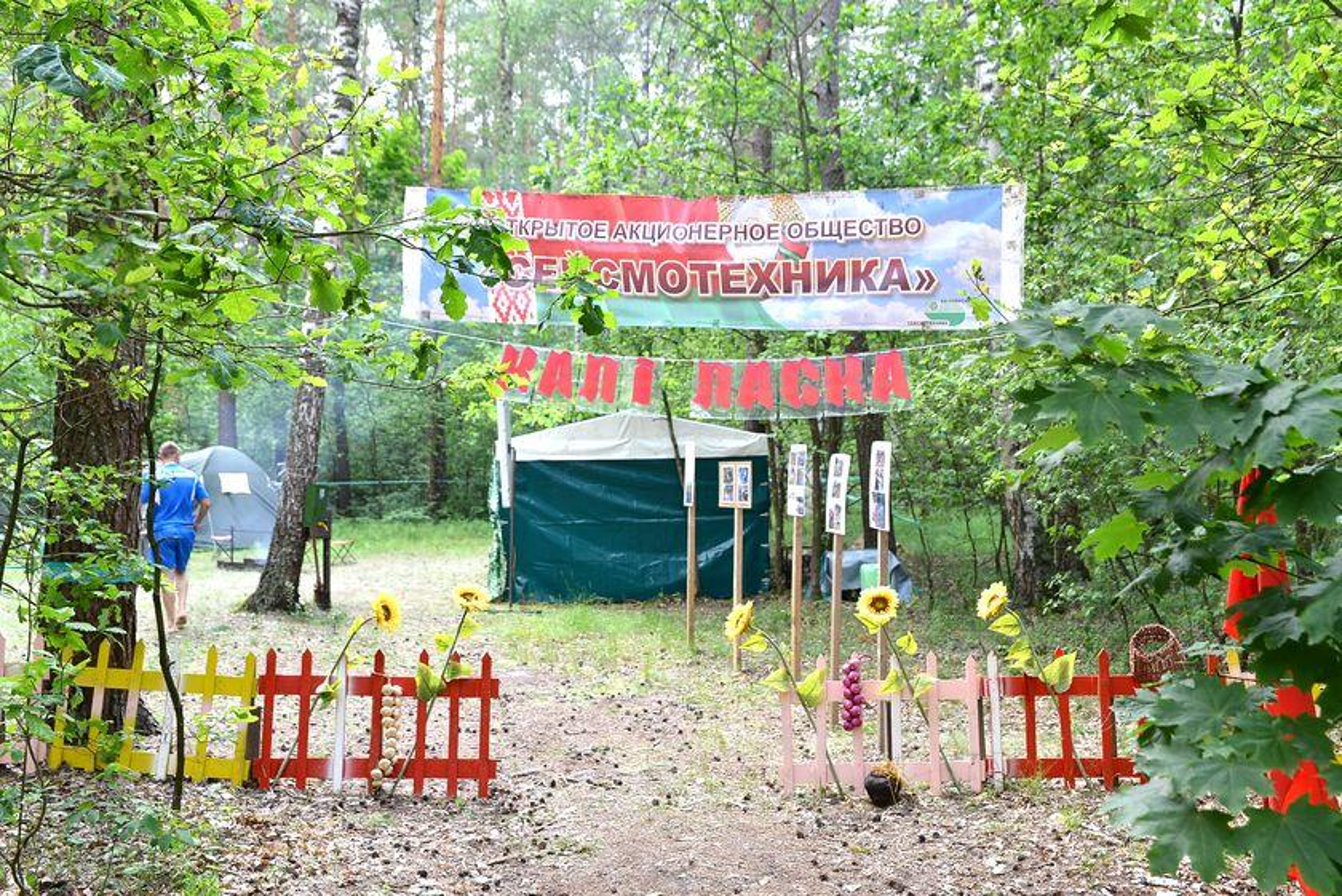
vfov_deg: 33.4
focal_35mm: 40
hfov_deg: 48.4
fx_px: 1492
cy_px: 448
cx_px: 671
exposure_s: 1/200
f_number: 5.6
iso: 500
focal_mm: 40
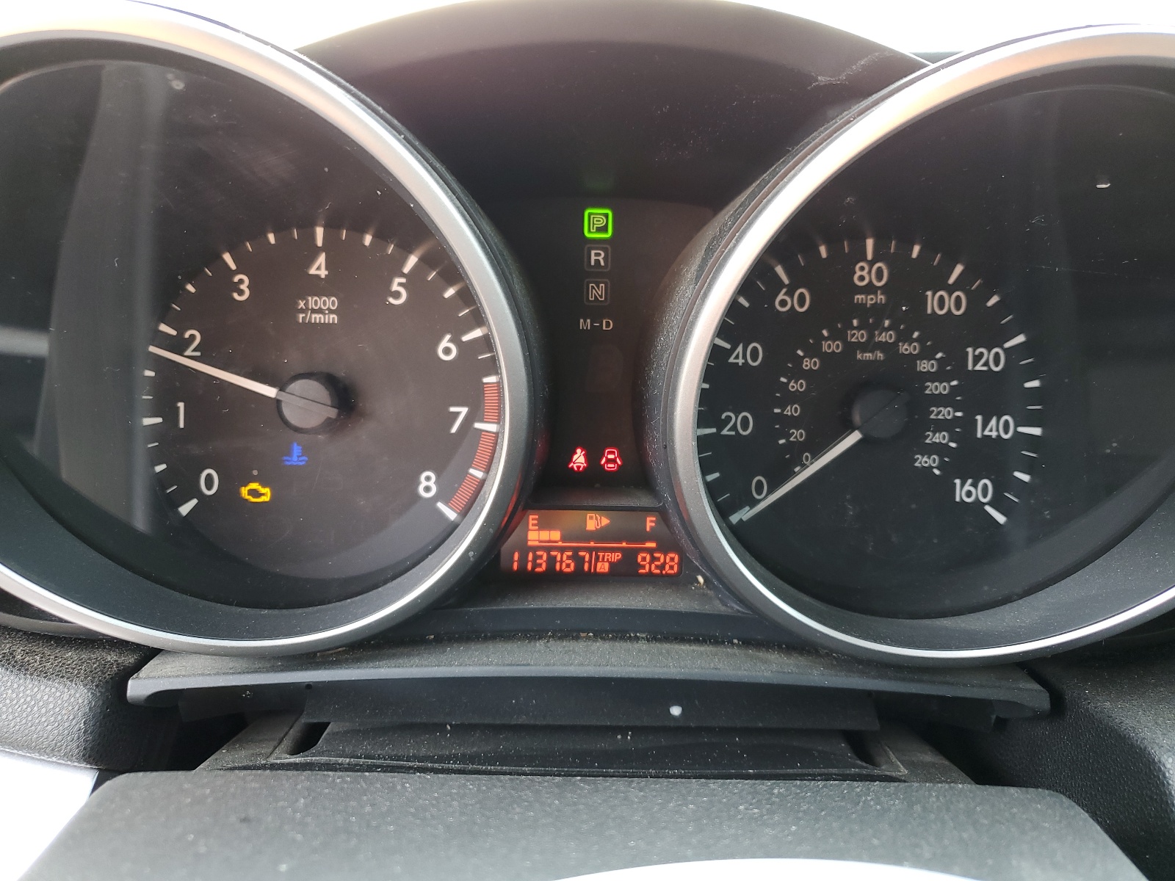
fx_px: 883
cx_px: 588
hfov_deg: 67.3
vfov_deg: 53.1
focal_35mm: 26
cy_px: 440
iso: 66
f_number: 1.5
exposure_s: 1/60.2
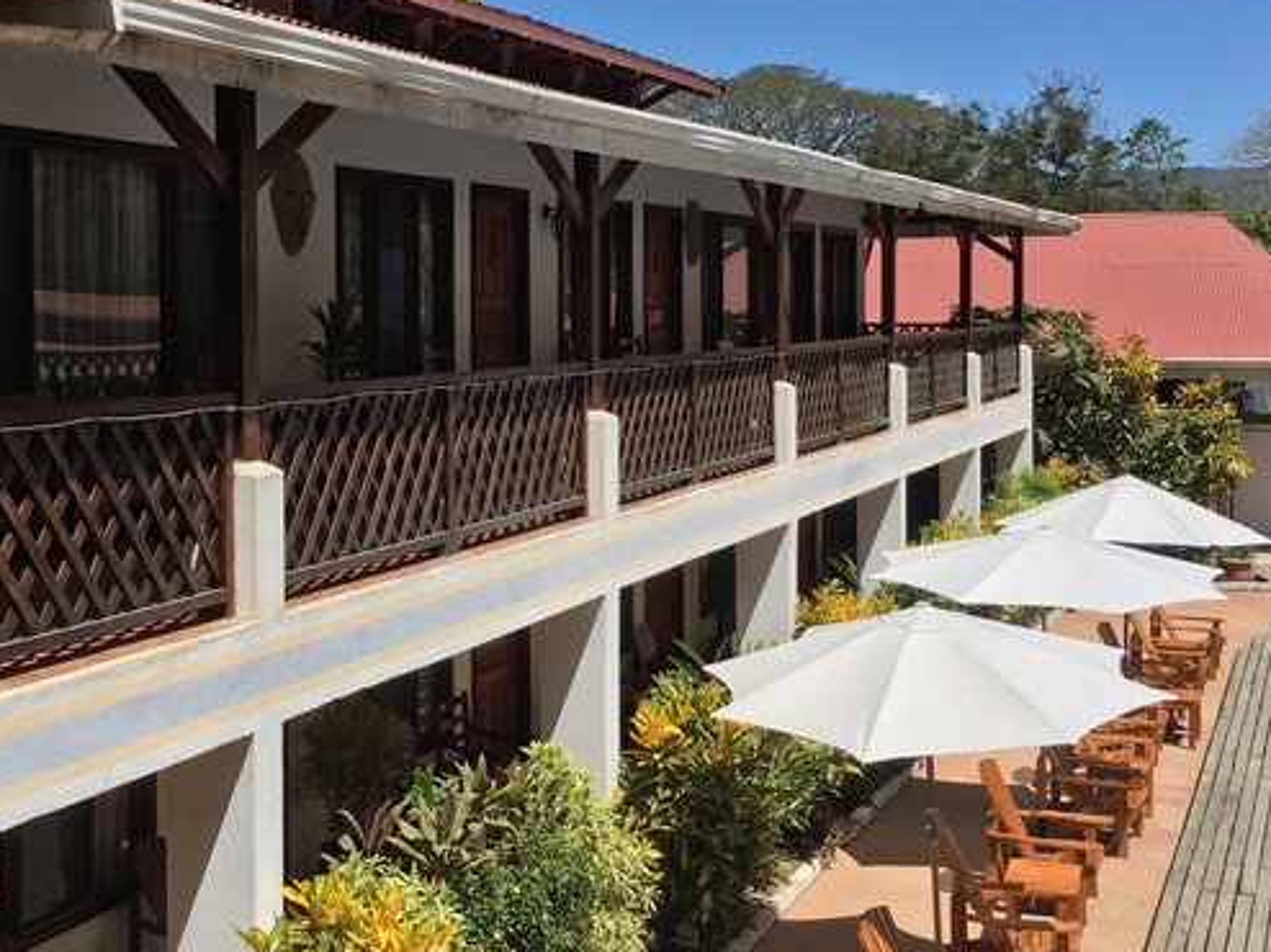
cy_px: 324
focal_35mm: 47
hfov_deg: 40.4
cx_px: 569
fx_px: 1725
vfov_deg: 30.6
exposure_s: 1/2262
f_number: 2.2
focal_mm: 4.15
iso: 25
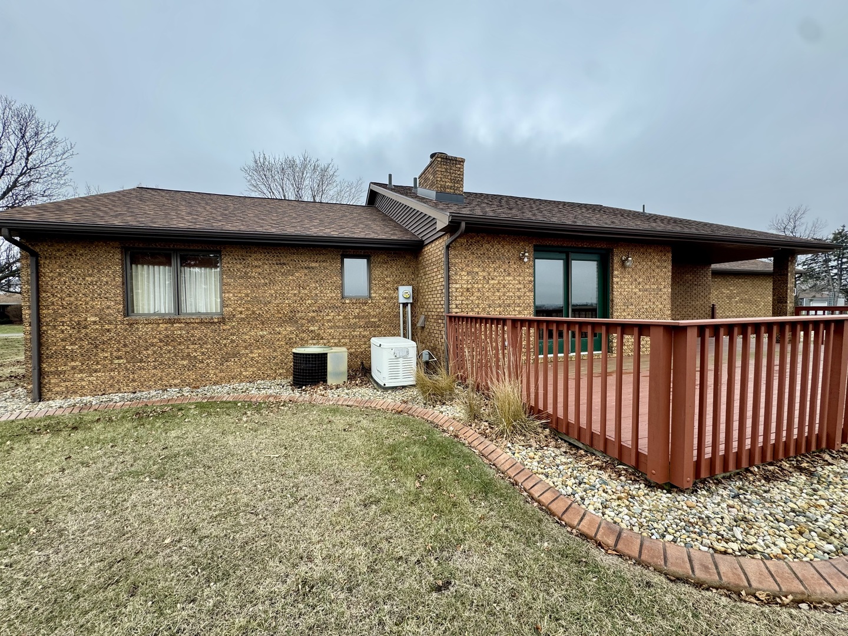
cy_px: 318
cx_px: 424
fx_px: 343
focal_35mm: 14
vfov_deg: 85.7
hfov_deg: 102.1
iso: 40
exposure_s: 1/194
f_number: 2.2
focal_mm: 2.22
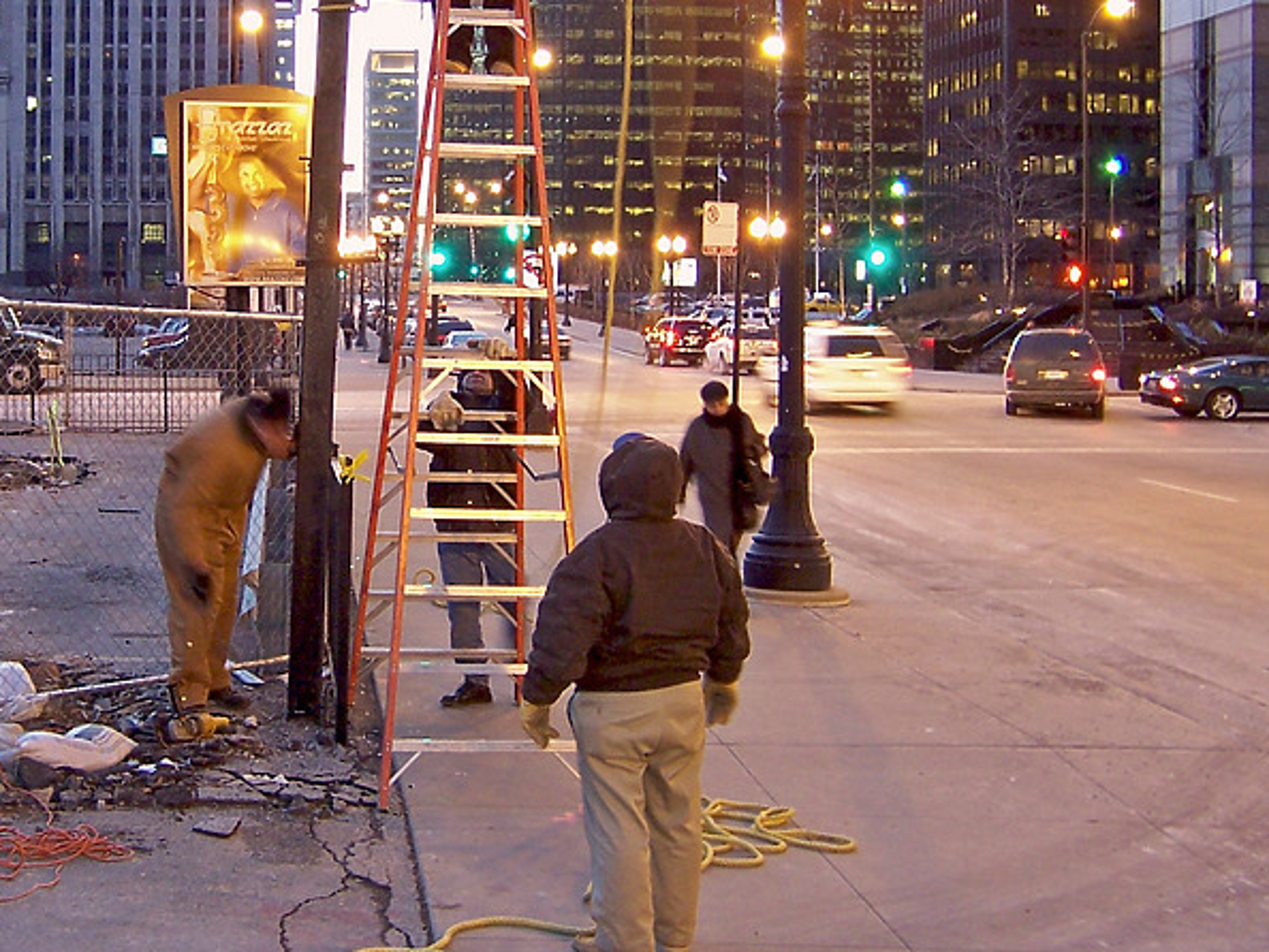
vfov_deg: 29.0
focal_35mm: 50
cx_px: 374
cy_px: 345
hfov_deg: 37.5
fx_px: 1834
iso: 140
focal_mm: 5.5
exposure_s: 1/6
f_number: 2.8
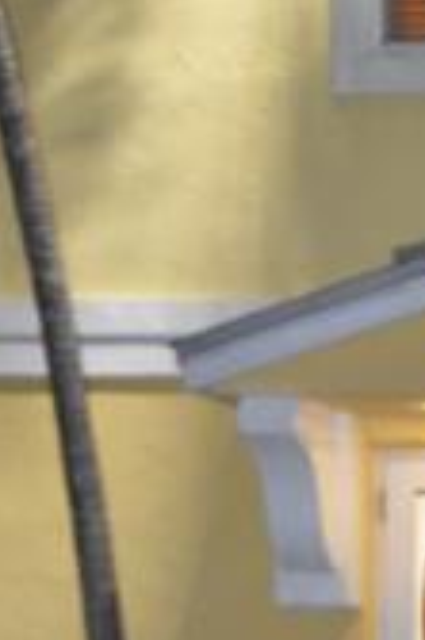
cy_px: 950
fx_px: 1916
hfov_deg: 11.9
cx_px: 697
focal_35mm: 108
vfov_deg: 17.2
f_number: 4
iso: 3200
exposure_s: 1/30
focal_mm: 20
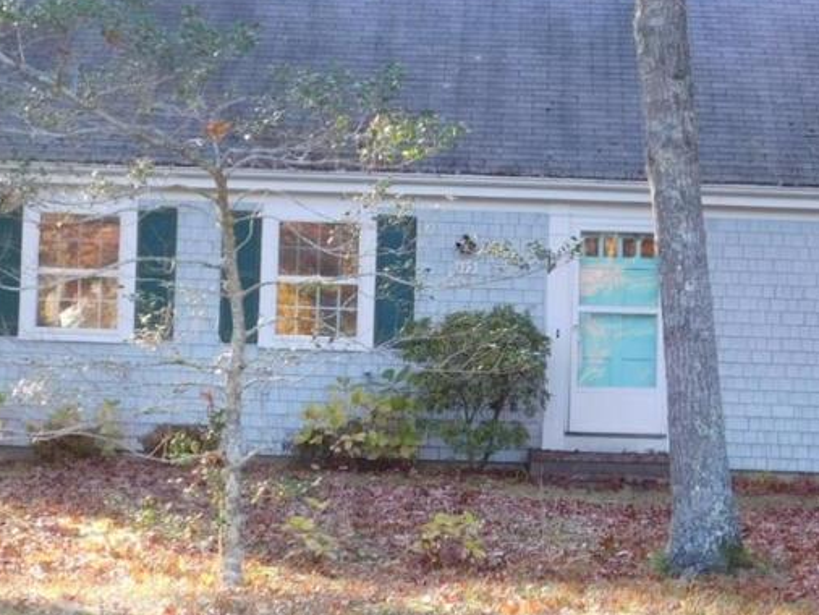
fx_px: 2154
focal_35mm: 91
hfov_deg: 21.5
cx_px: 492
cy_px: 341
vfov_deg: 16.2
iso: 125
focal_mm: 6.3
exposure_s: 1/60
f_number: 3.5
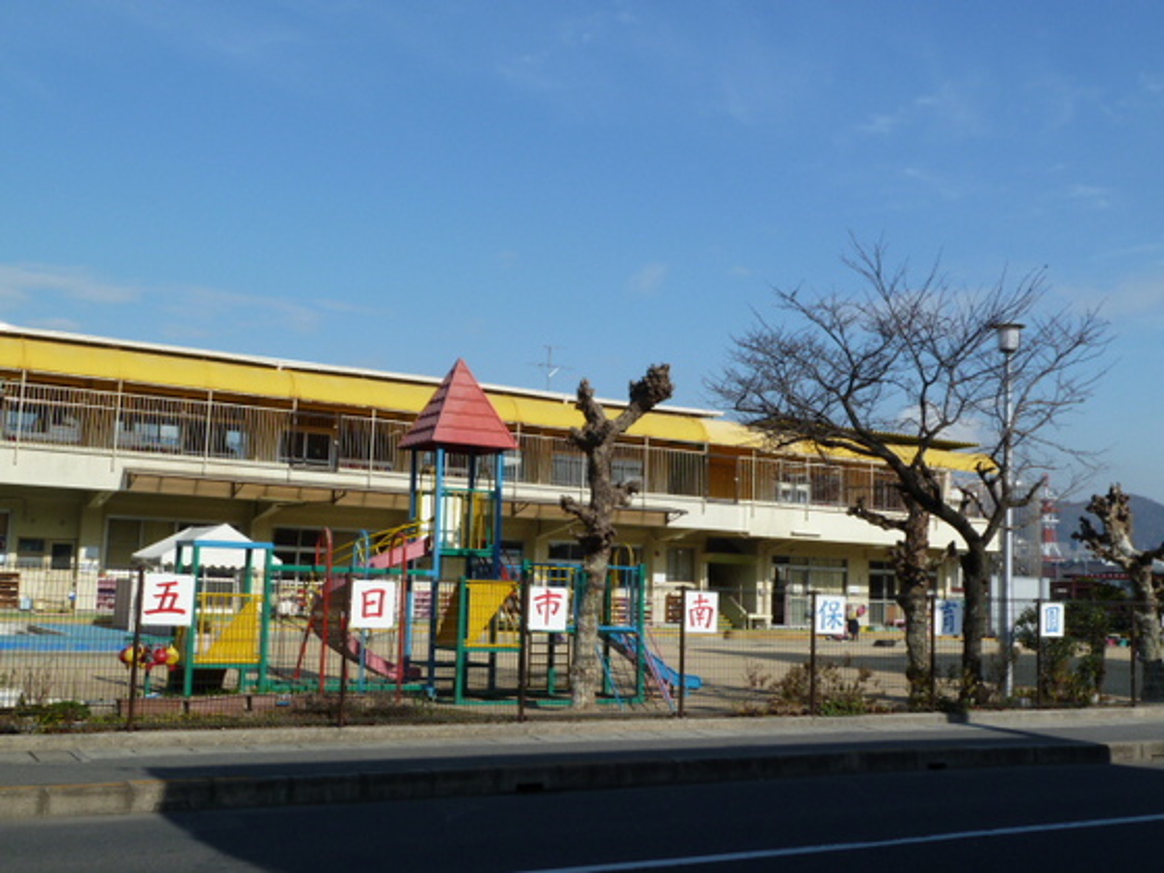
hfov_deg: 50.1
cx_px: 582
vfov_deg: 38.7
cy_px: 436
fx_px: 1244
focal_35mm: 37
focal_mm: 6.1
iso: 80
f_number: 5.6
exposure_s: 1/400
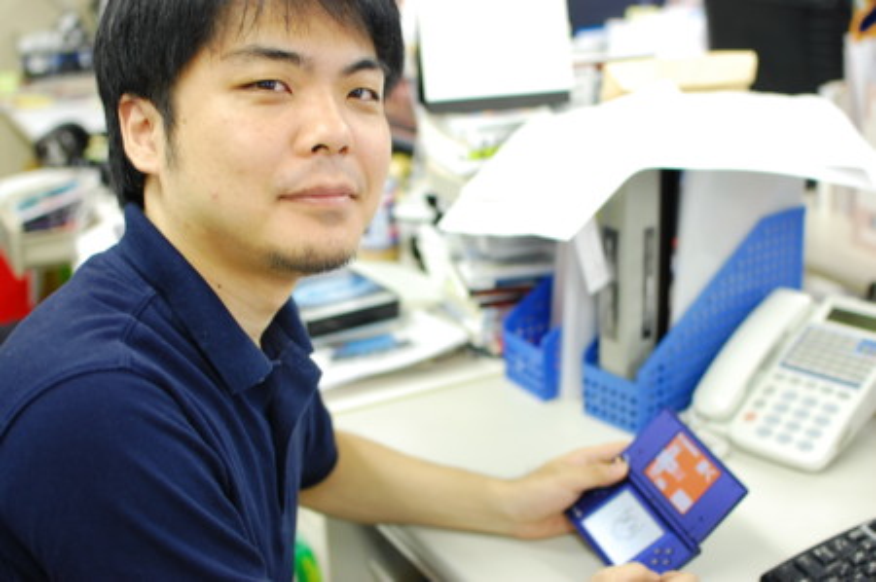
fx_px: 1276
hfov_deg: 37.9
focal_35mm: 52
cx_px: 438
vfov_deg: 25.7
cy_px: 291
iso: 200
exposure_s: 1/25
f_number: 2.5
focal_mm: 35
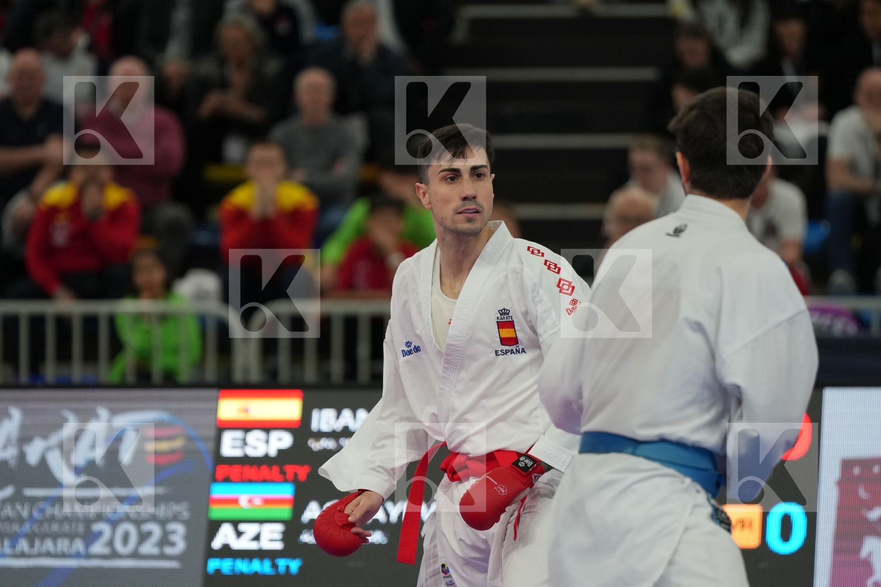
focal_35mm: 273
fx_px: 6680
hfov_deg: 7.5
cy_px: 294
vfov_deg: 5.0
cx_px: 440
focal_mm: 182
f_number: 2.8
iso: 1600
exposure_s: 1/1000
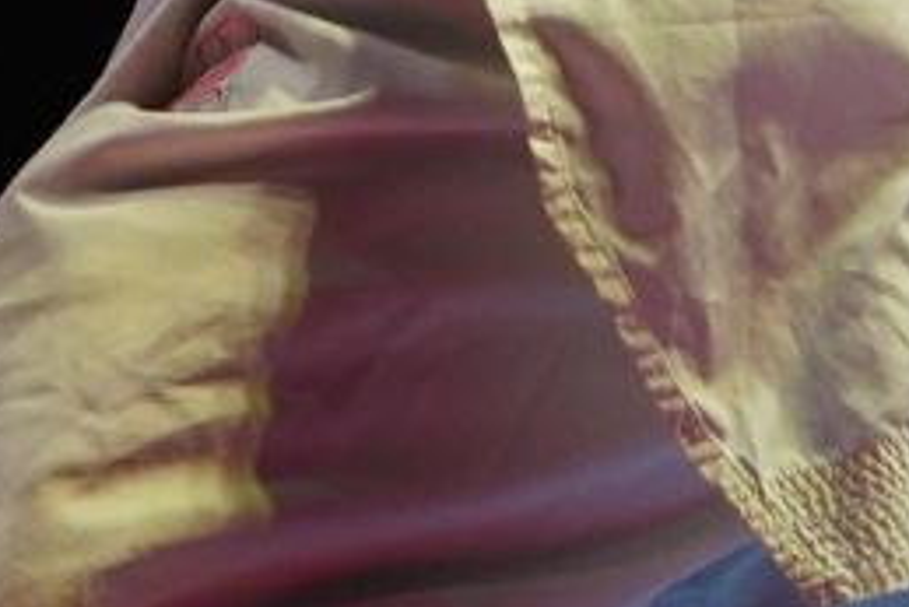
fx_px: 23520
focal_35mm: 931
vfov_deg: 1.5
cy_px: -1330
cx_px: -628
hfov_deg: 2.2
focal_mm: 134
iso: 2000
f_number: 2.8
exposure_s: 1/1000
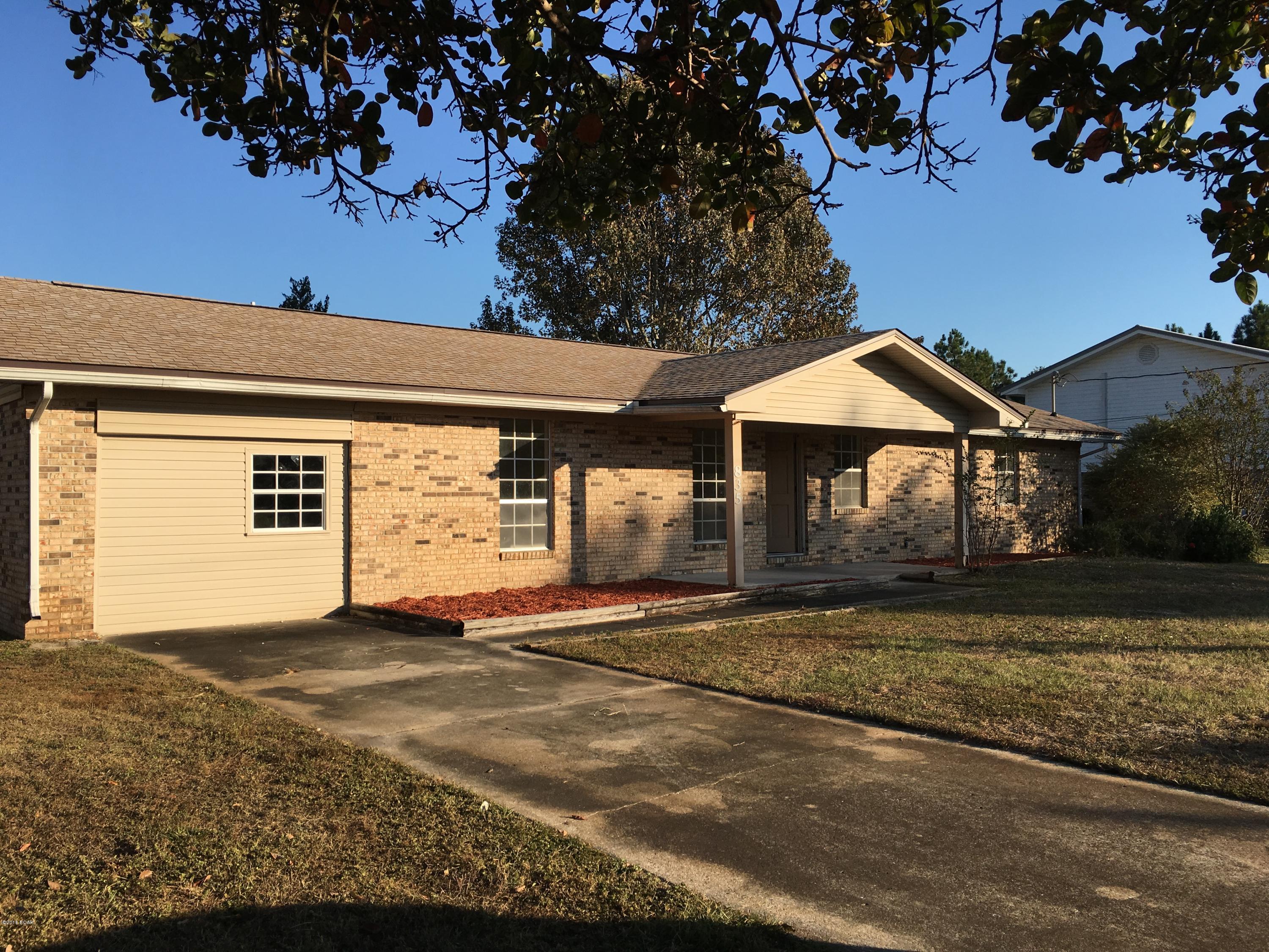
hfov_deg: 61.7
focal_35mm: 29
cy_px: 476
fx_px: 1063
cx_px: 634
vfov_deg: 48.2
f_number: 2.2
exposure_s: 1/1282
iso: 25
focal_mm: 4.15
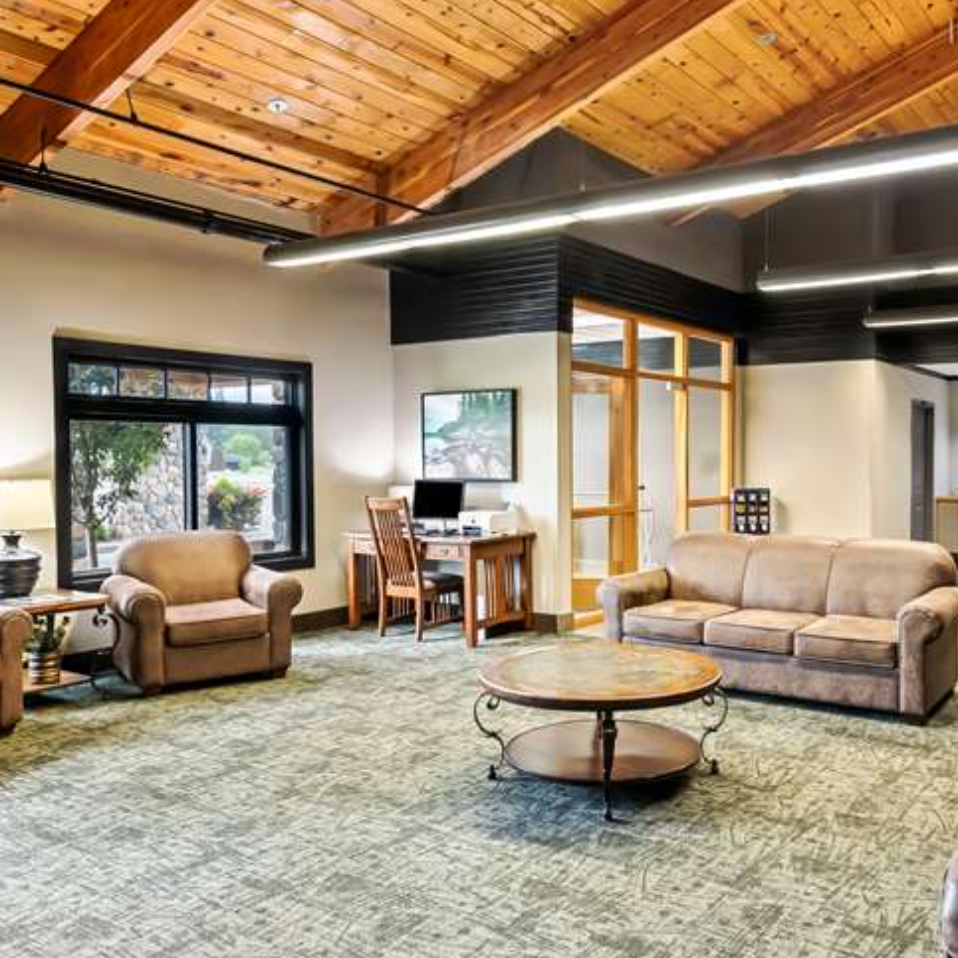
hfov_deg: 57.0
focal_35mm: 27
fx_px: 845
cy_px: 474
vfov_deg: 59.1
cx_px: 681
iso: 320
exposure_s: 1.3
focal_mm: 10
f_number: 8
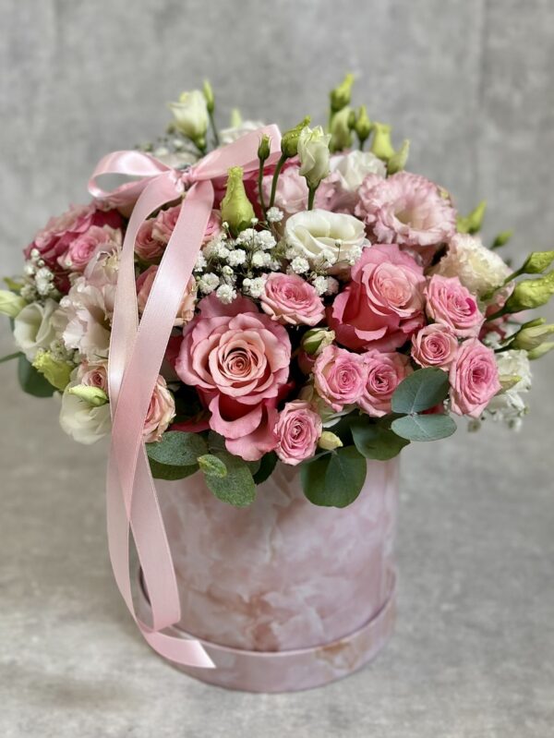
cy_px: 369
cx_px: 277
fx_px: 1023
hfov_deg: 30.3
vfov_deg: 39.6
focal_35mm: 48
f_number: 1.78
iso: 125
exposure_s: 1/100
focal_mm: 6.86
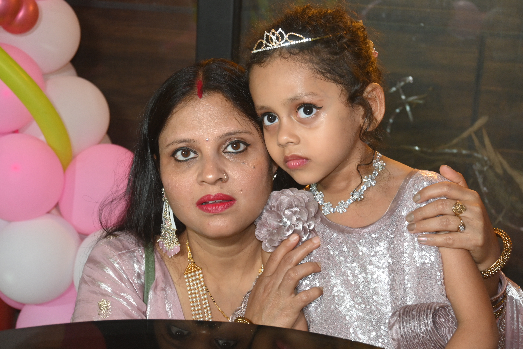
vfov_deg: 23.8
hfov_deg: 35.1
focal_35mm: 57
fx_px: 828
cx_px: 262
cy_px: 174
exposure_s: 1/60
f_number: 5.6
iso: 1000
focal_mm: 38
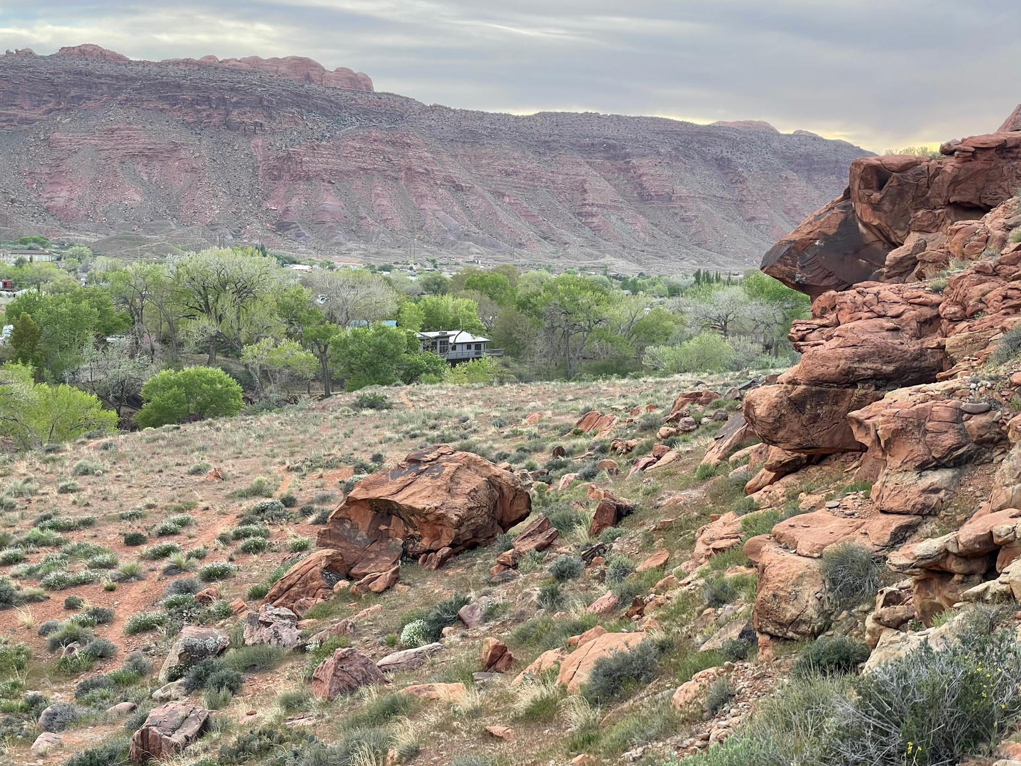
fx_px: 1534
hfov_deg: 36.8
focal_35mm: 52
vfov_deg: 28.0
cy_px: 383
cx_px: 510
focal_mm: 6
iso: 25
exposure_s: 1/217
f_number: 2
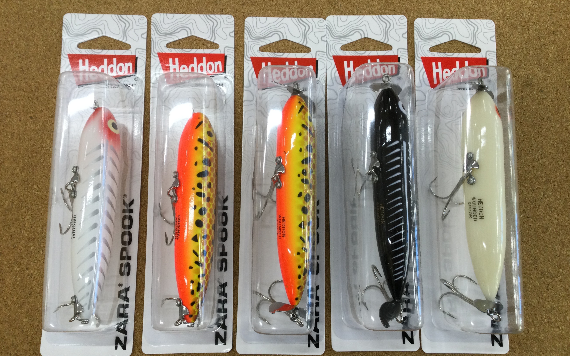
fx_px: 513
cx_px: 284
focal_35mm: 33
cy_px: 191
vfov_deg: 38.3
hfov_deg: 58.1
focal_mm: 3.3
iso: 25
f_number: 2.4
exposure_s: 1/40
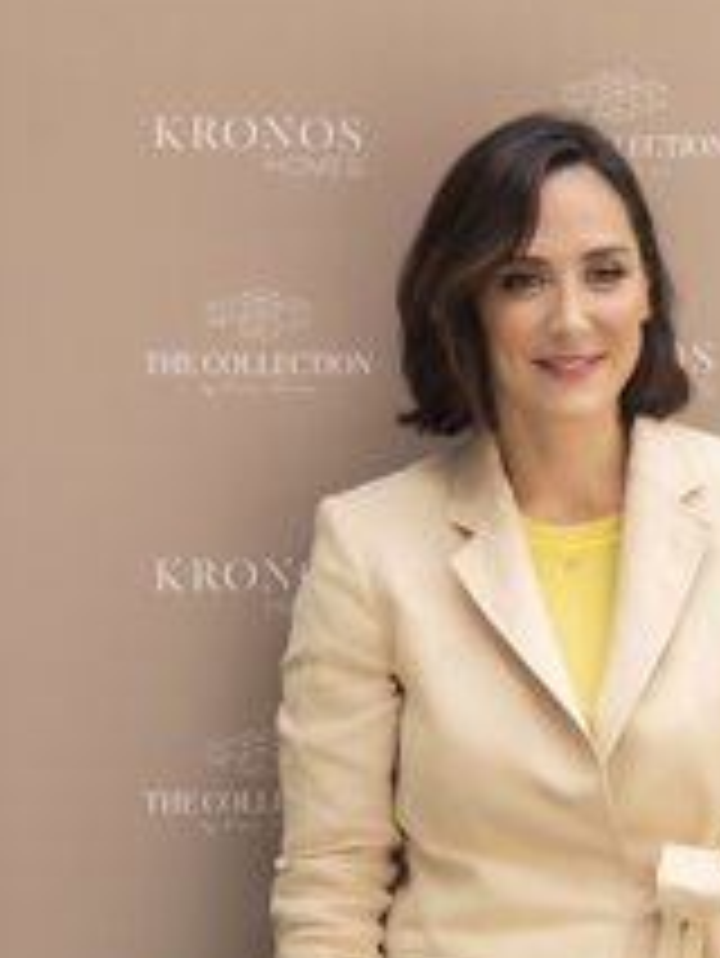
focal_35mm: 225
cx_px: 594
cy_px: 769
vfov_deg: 8.8
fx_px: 6234
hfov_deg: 6.6
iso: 500
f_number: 6.3
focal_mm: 60
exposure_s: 1/250
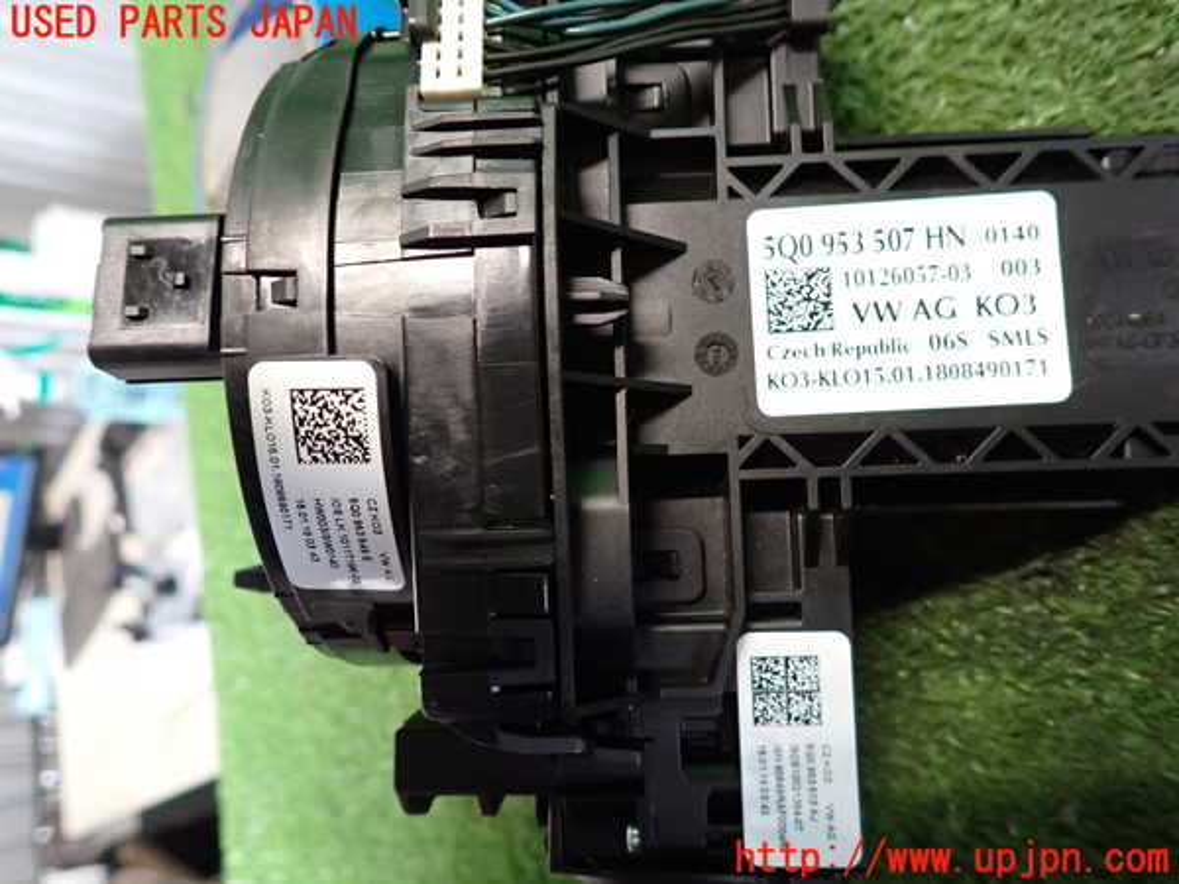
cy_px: 442
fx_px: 851
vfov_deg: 54.9
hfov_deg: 69.4
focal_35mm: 25
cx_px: 590
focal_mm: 4.5
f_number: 2
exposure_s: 1/30
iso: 640
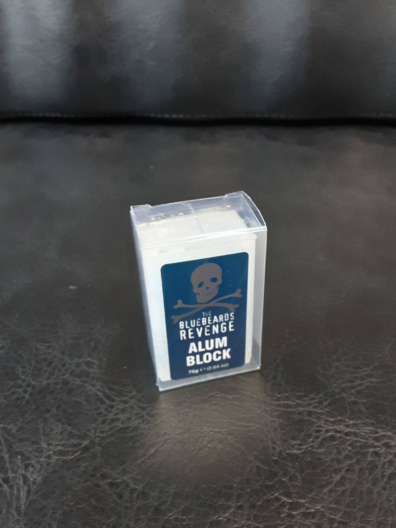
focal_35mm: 28
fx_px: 427
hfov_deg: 49.7
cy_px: 264
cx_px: 198
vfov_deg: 63.4
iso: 160
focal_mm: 2.9
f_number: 1.9
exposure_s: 1/33
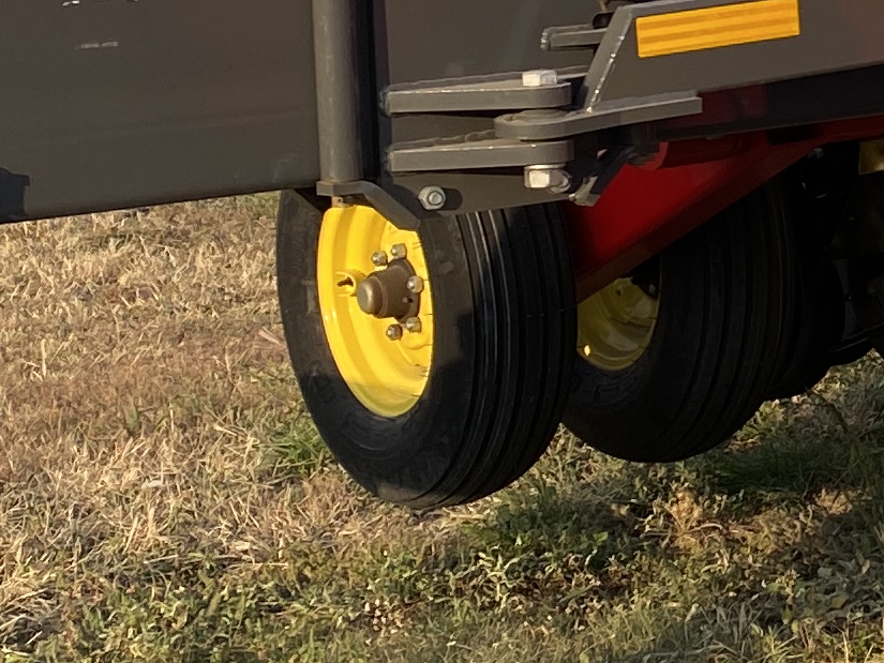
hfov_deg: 14.1
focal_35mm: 127
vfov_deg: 11.5
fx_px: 3244
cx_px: 1477
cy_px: -80
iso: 32
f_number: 1.8
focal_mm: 4.25
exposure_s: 1/1170
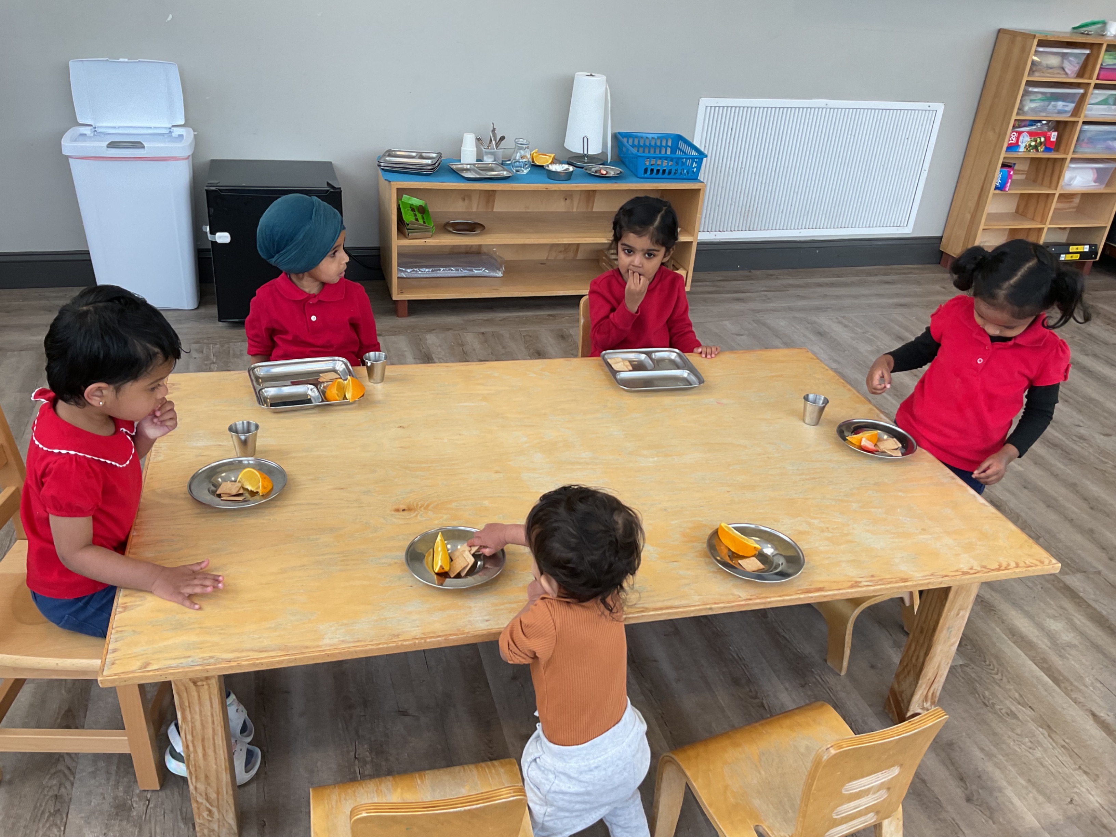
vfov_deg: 48.2
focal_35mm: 29
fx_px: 935
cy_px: 418
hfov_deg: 61.7
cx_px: 558
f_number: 1.8
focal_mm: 3
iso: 50
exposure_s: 1/120
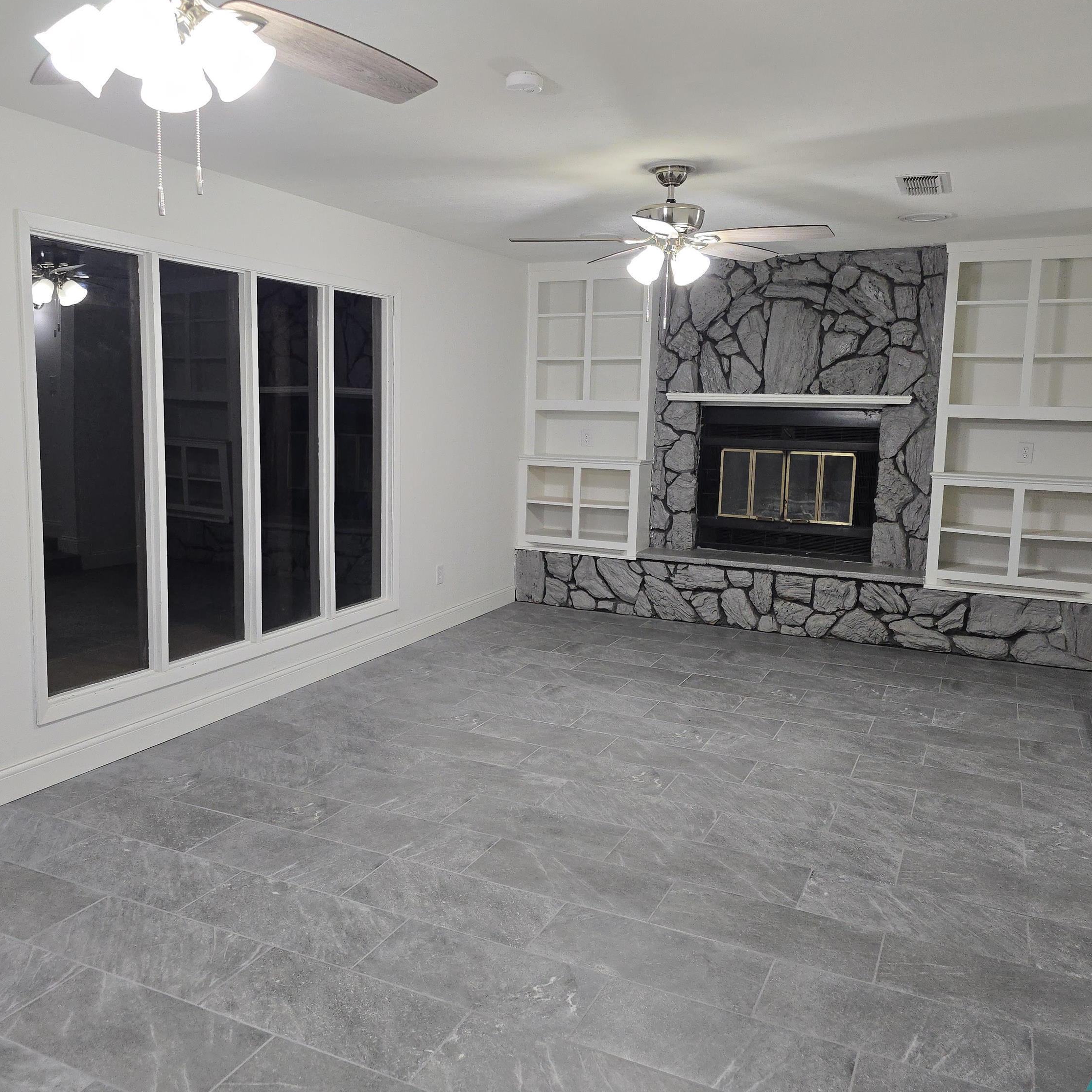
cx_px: 492
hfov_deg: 57.2
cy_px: 536
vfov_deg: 57.3
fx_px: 999
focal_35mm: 28
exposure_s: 1/120
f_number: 1.7
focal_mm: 6.3
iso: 200
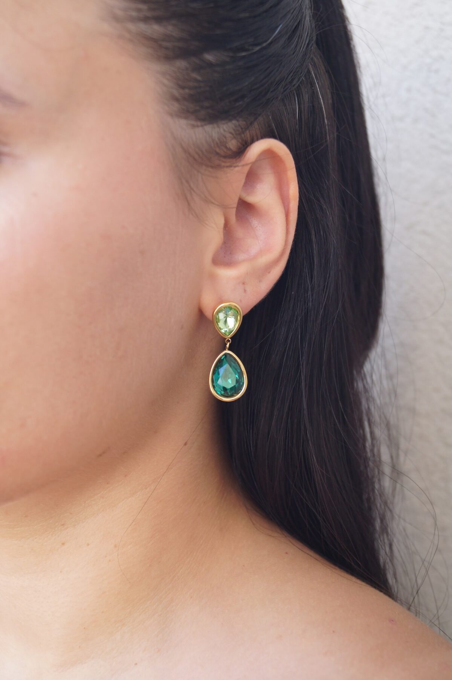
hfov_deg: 29.8
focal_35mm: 45
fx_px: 849
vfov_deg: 43.6
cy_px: 340
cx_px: 226
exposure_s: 1/160
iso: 400
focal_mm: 30
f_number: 4.5
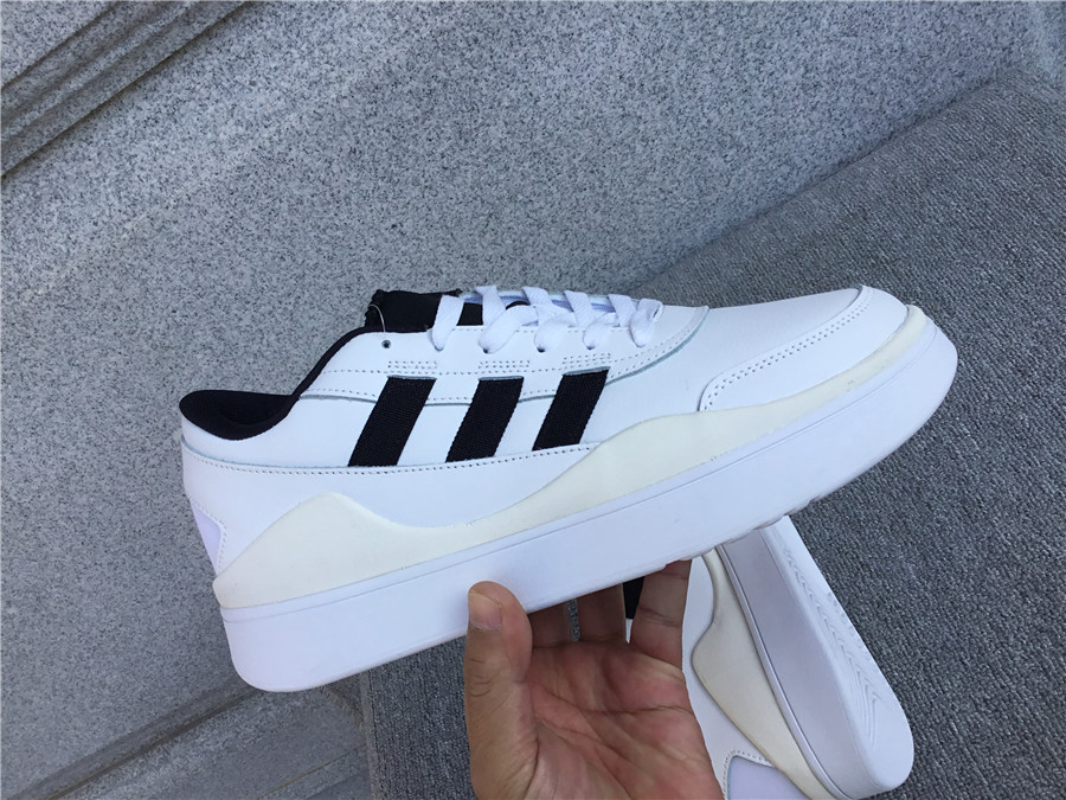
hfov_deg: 58.4
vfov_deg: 45.4
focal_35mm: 31
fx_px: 955
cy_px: 400
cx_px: 533
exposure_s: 1/392
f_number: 2.4
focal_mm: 3.3
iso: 25
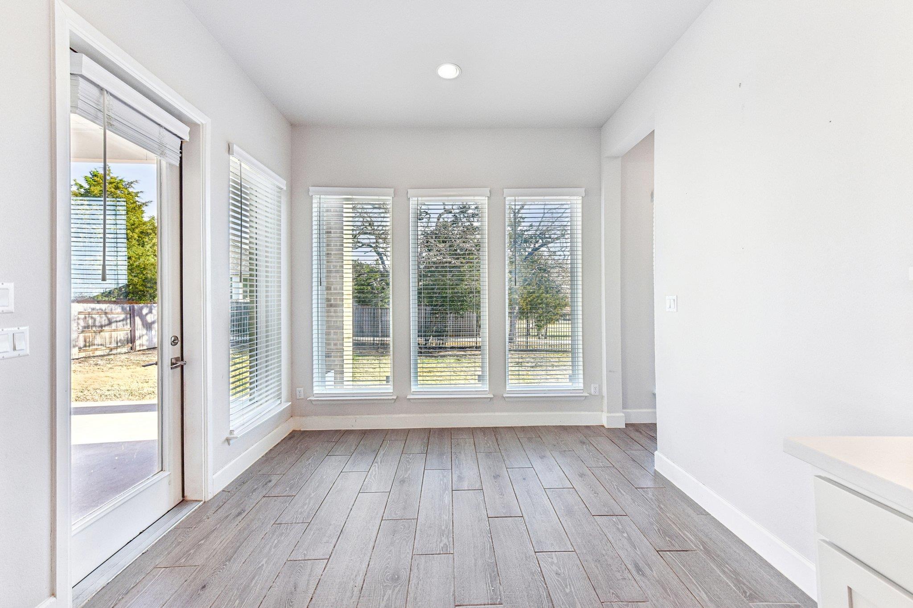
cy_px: 304
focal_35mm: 14
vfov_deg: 81.2
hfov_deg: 104.3
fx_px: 355
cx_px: 456
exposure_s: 1/125
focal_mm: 14
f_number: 8
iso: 400
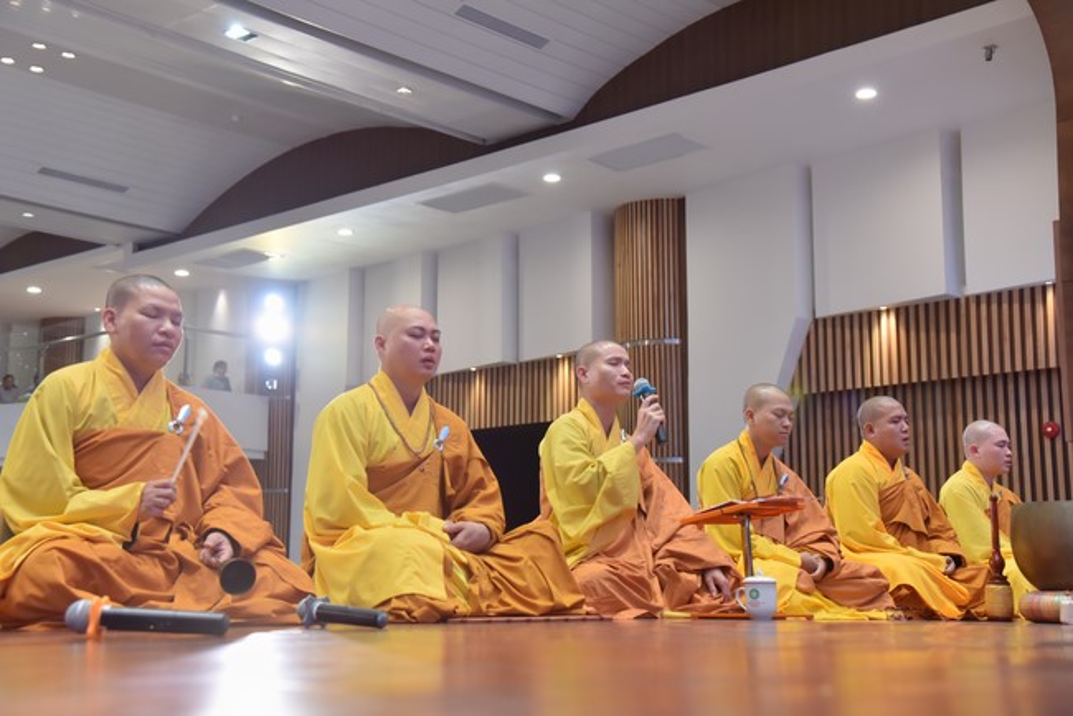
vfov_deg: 27.0
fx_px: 1491
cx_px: 536
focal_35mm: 50
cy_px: 358
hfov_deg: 39.6
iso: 1000
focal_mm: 50
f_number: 5.6
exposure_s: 1/125
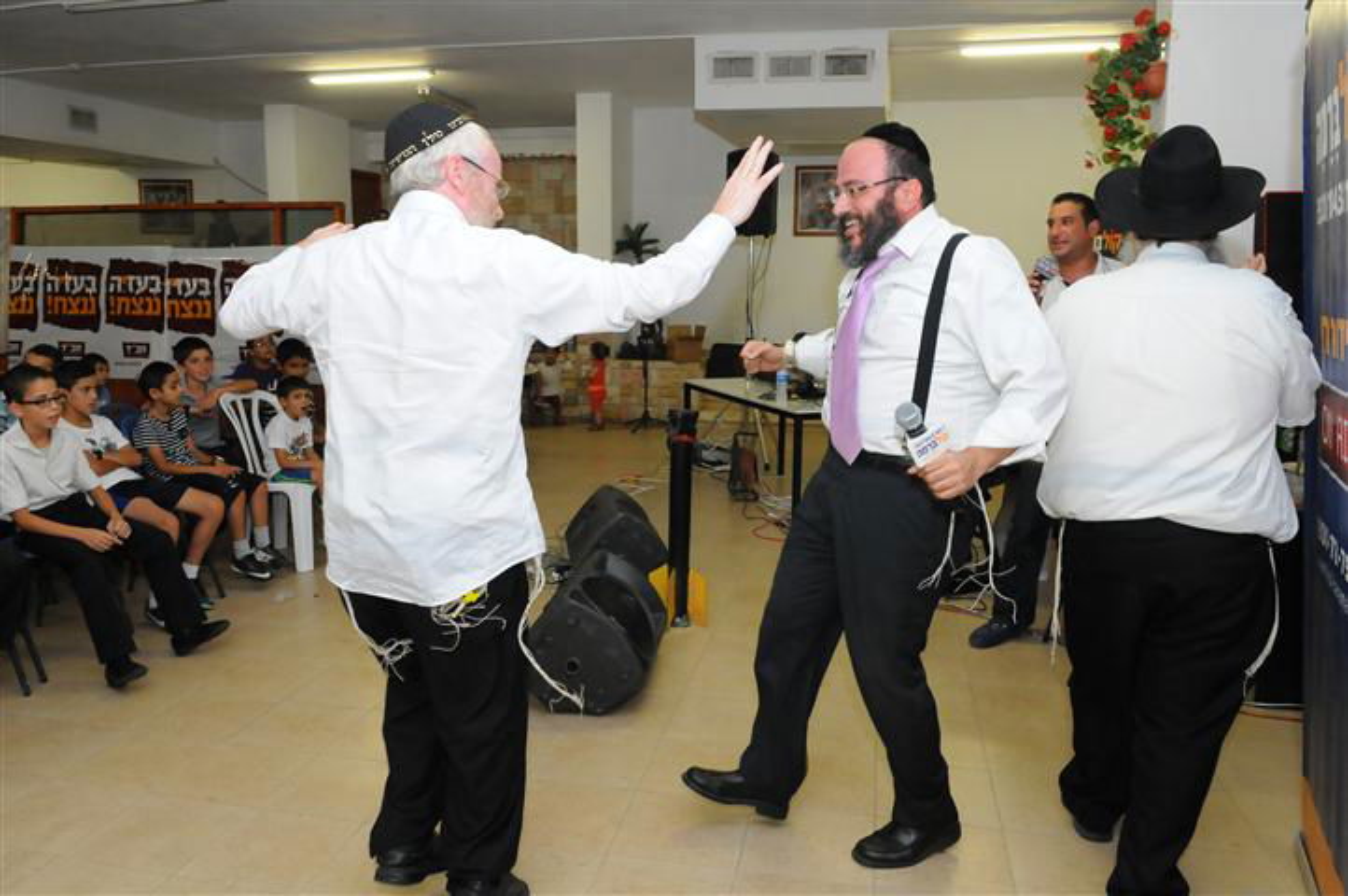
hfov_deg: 70.5
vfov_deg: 50.3
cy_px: 448
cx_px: 674
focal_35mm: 26
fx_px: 954
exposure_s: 1/125
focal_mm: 17
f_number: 7.1
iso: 1600
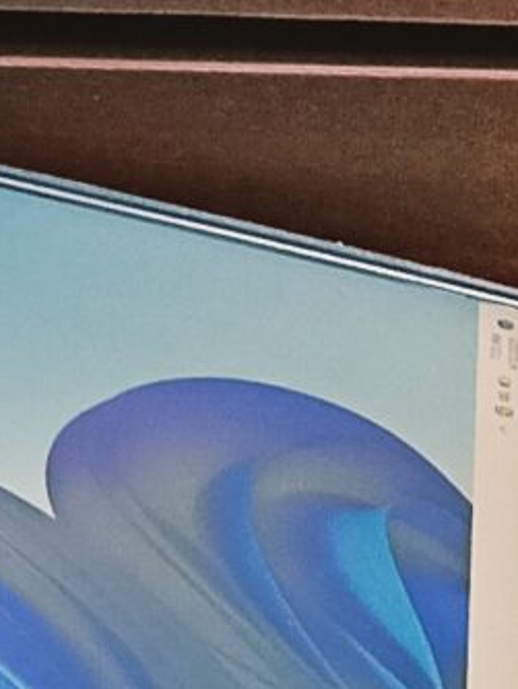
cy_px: -200
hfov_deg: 7.1
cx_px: 745
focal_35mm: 207
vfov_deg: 9.4
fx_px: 4125
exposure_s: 1/33.3
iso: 640
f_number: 1.8
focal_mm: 3.98
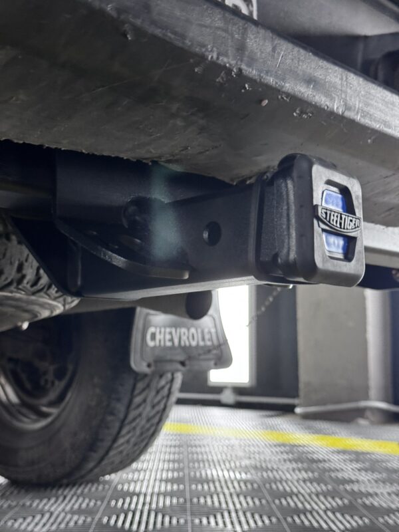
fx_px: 738
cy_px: 266
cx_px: 200
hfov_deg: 30.3
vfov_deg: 39.7
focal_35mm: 48
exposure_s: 1/33
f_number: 1.78
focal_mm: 6.76
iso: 250
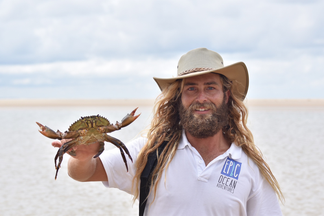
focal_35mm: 105
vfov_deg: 13.0
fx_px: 945
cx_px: 162
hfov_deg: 19.5
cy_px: 108
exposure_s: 1/500
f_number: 5.6
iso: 160
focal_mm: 70
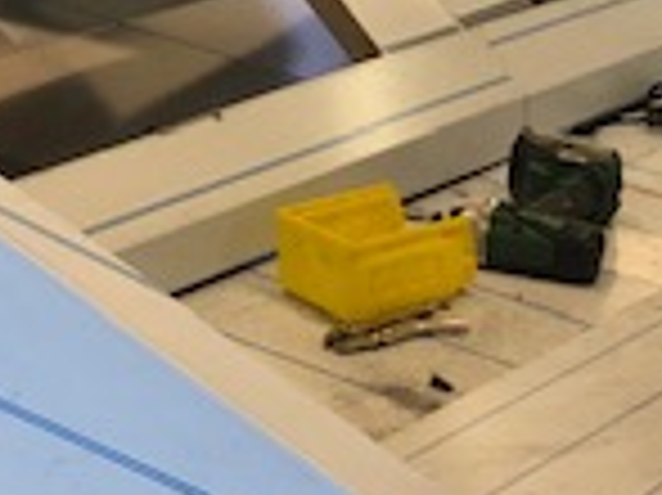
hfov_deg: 16.1
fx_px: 2331
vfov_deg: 11.6
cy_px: -234
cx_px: 261
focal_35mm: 122
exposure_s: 1/33
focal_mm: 3.99
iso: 25
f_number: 1.8
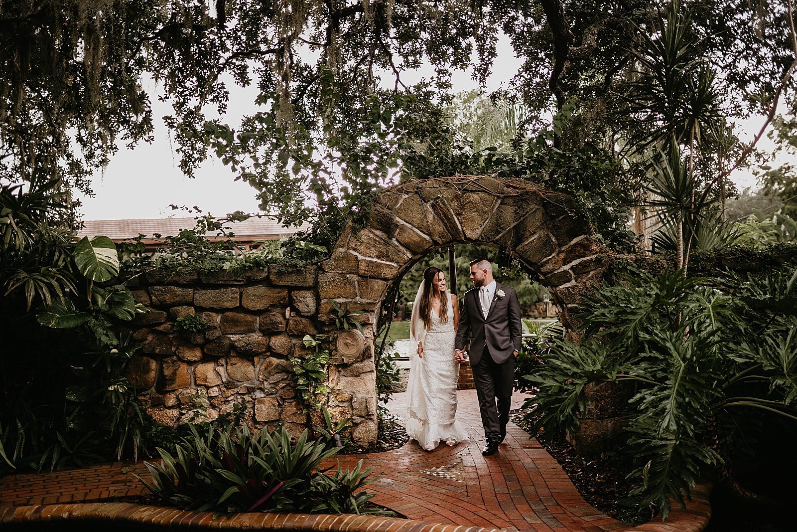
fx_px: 775
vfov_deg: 37.9
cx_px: 398
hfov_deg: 54.4
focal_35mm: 35
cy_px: 266
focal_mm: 35
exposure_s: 1/200
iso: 500
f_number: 1.4
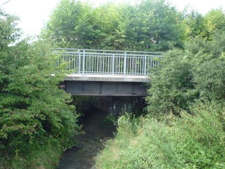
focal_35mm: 38
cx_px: 104
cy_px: 83
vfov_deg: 37.7
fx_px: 247
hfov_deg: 48.9
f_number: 3.3
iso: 100
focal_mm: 5.2
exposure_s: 1/80
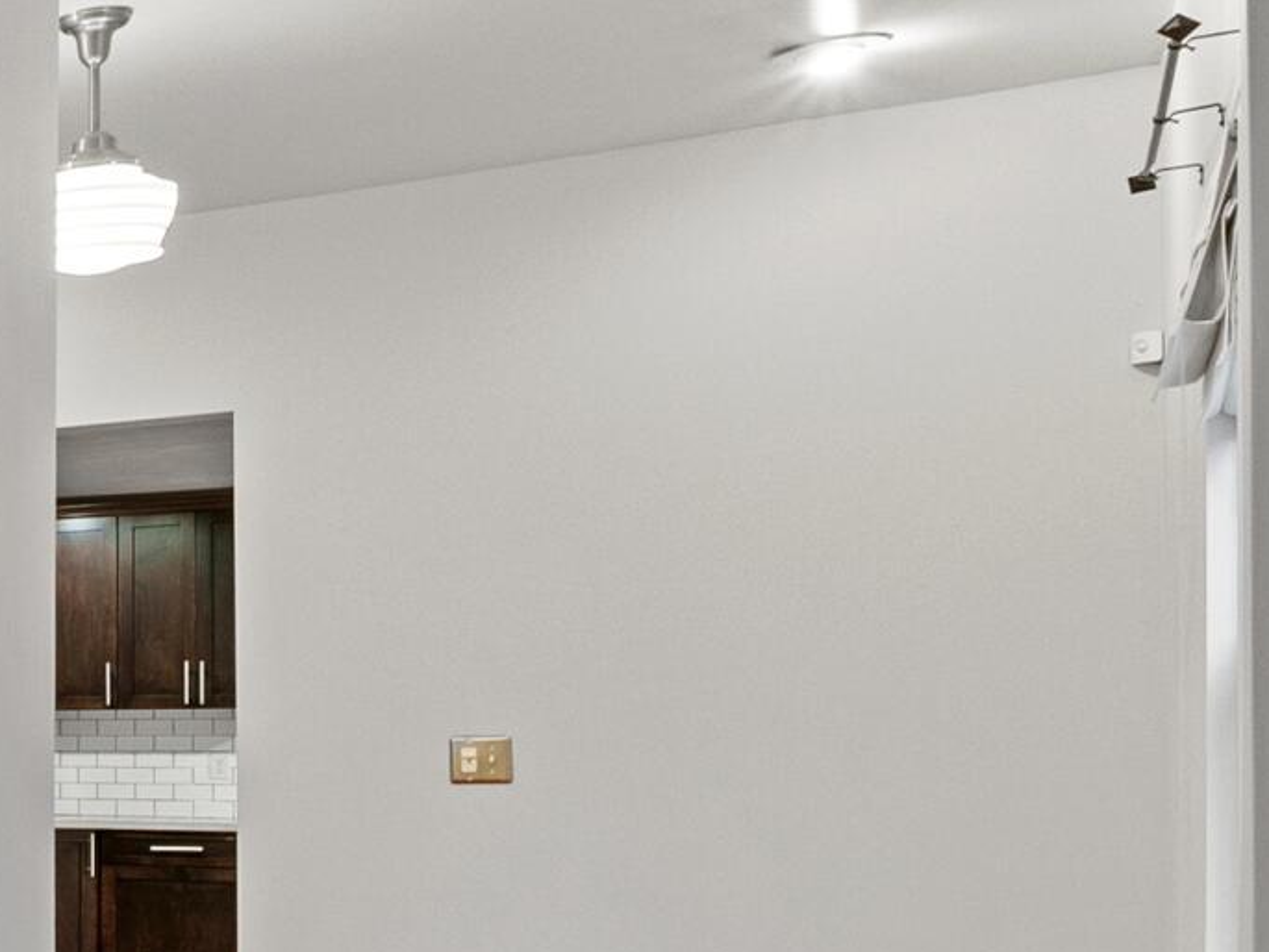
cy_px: 757
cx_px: -1295
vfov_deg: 24.4
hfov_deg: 18.9
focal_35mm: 59
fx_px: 2163
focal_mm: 14
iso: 800
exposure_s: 1.6
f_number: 9
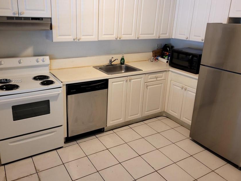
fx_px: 209
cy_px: 81
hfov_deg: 59.8
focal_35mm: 30
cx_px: 105
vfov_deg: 46.7
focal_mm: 5.4
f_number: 1.8
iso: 200
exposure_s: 1/40
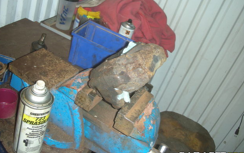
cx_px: 120
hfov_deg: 51.5
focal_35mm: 38
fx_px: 253
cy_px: 64
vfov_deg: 33.5
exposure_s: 1/60
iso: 50
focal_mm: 5.8
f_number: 2.8
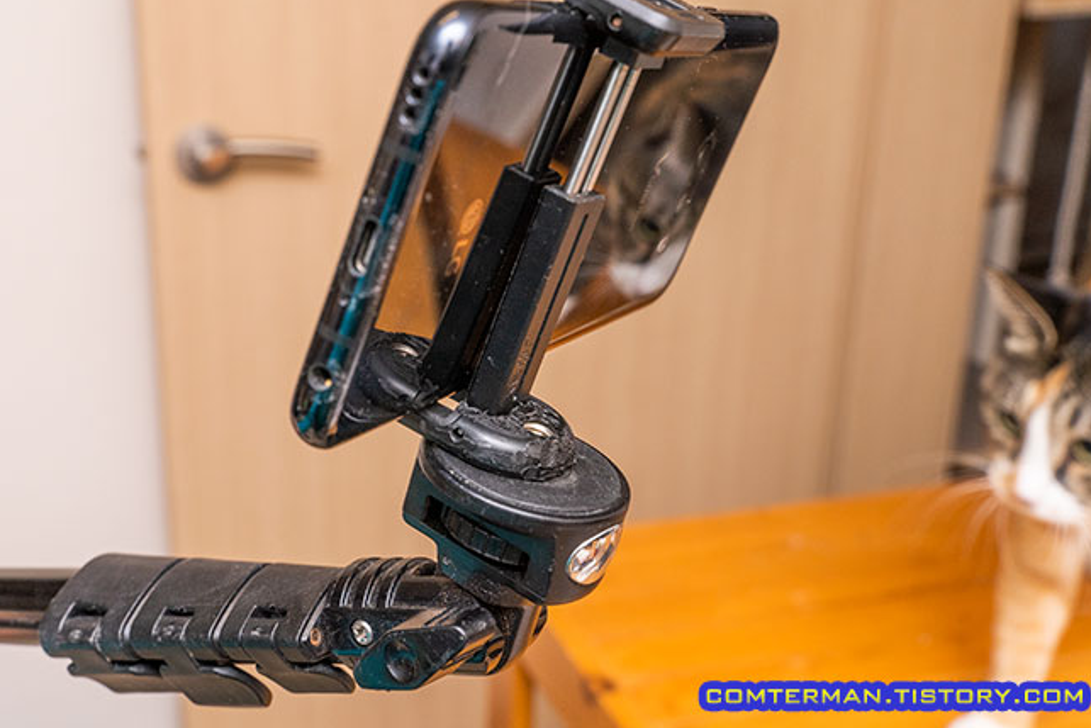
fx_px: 1121
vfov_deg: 35.9
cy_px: 337
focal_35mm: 37
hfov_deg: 51.9
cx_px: 524
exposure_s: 1/200
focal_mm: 34
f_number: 9
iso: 500
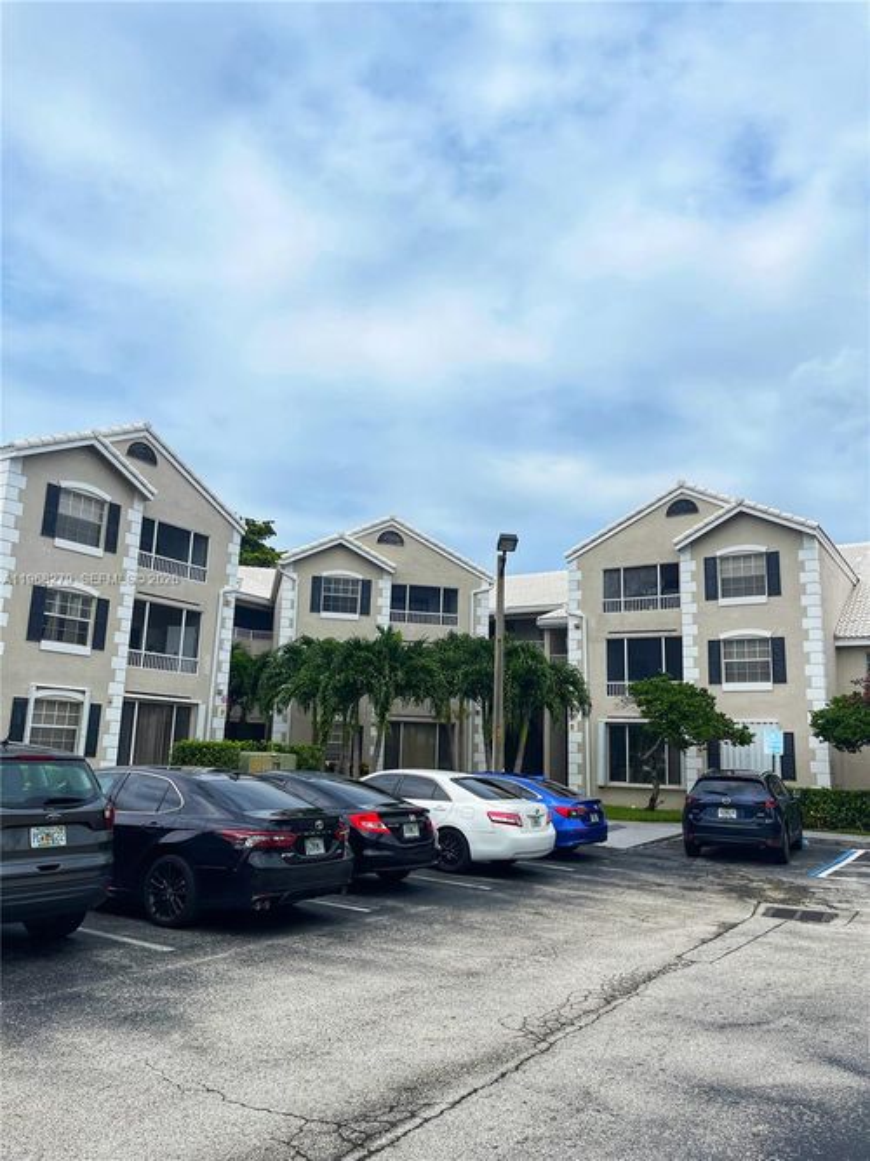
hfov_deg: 53.0
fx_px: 872
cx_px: 435
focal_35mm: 26
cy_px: 580
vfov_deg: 67.3
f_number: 1.6
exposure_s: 1/7407
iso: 32
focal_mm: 5.1
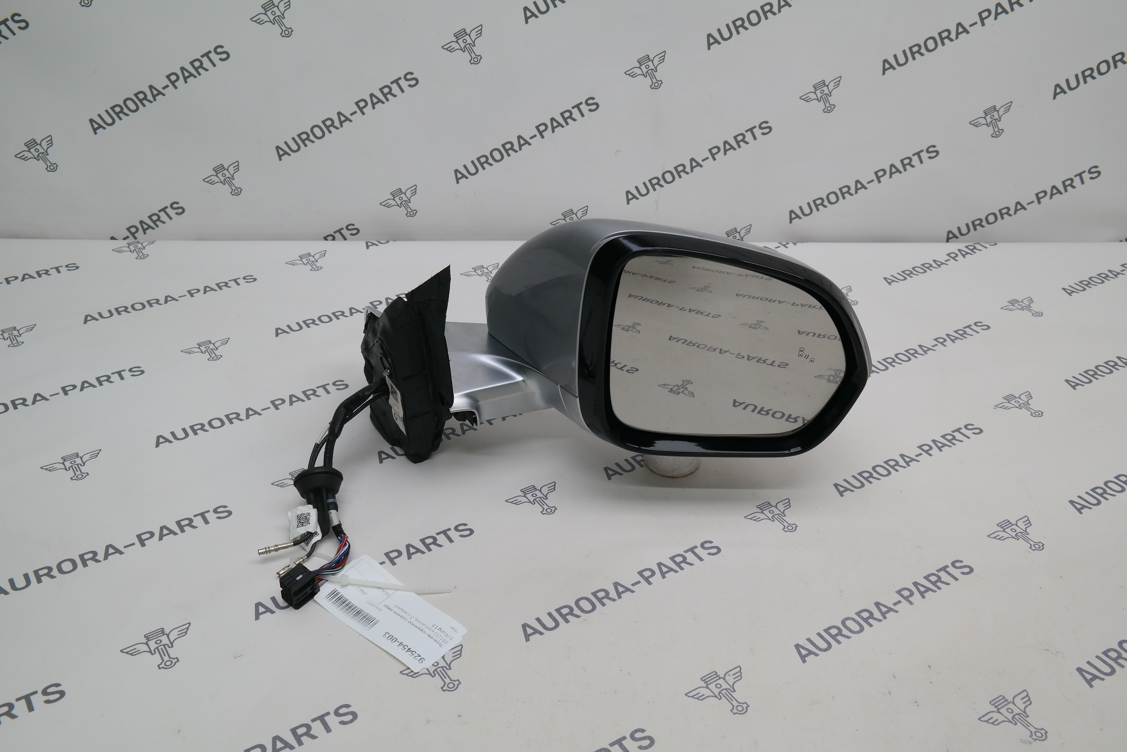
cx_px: 564
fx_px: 1033
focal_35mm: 33
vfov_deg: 40.0
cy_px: 376
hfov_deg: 57.2
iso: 200
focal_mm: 22
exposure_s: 1/40
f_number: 7.1
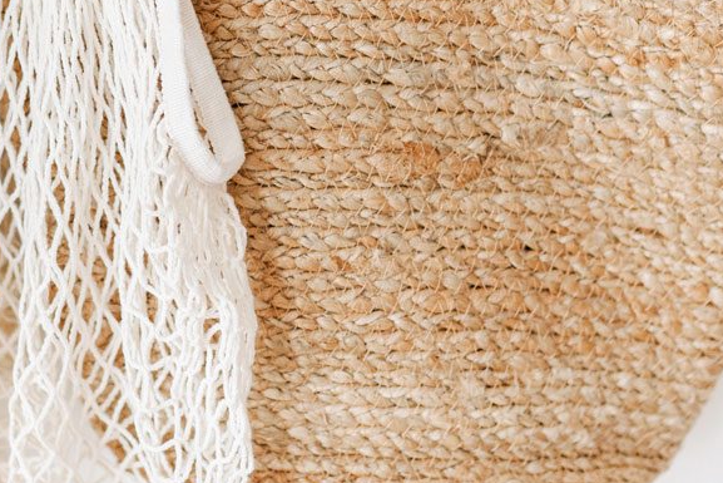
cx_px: 81
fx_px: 1828
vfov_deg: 15.0
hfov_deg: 21.9
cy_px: 132
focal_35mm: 91
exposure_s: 1/200
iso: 640
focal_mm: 35
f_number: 2
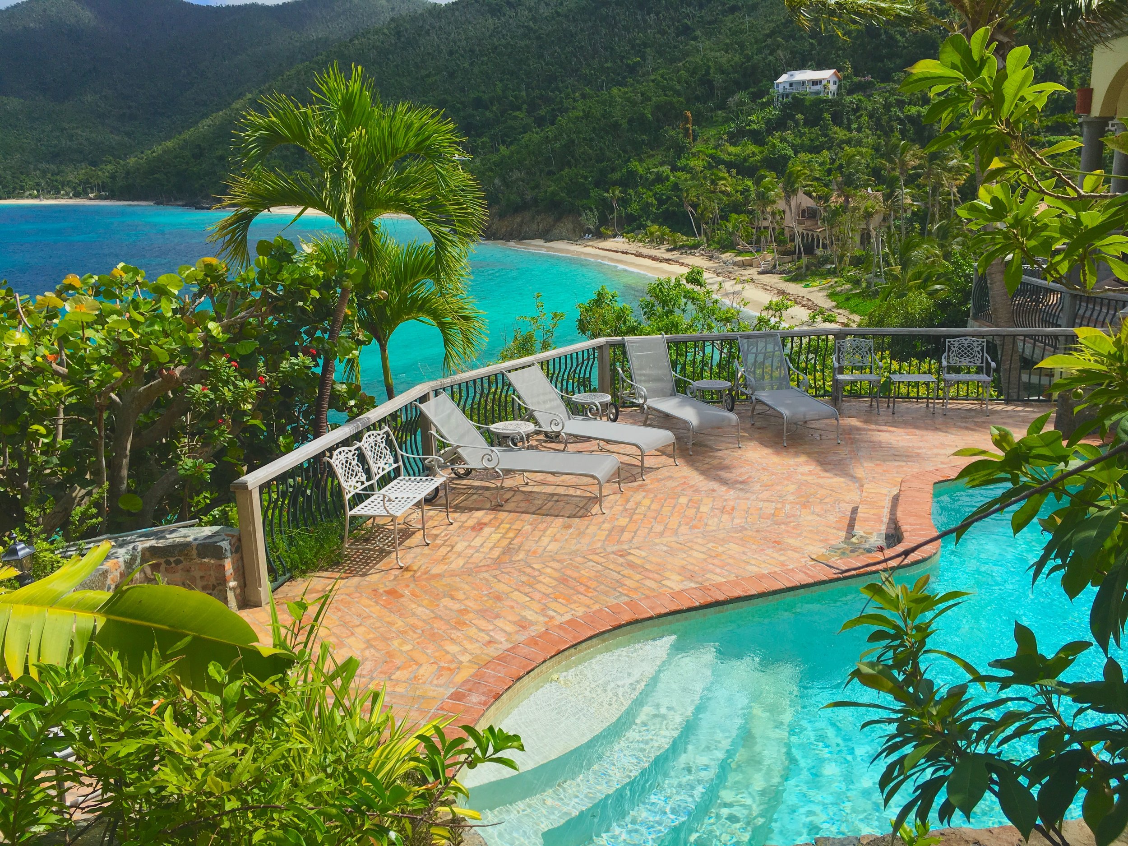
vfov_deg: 48.2
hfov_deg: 61.7
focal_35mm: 29
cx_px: 564
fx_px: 945
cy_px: 423
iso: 25
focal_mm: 4.15
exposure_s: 1/2481
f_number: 2.2
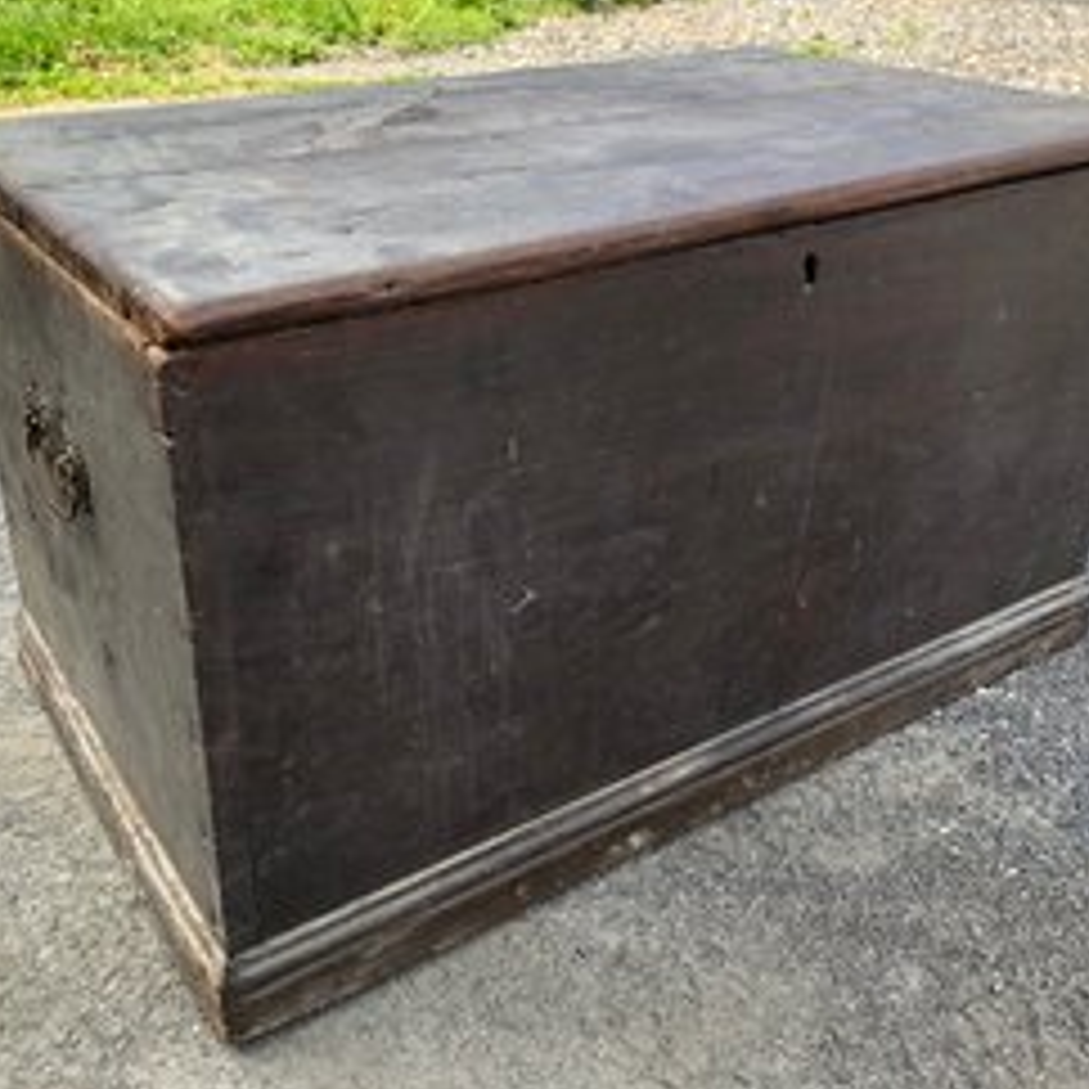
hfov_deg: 47.2
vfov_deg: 47.2
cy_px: 538
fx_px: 1246
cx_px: 506
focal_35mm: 35
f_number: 1.8
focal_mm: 3.99
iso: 20
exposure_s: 1/265
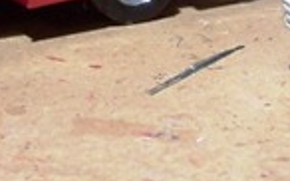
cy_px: -22
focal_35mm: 221
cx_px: 244
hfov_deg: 9.5
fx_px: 1745
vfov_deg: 5.9
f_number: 2.8
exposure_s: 1/30
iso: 80
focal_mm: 6.3
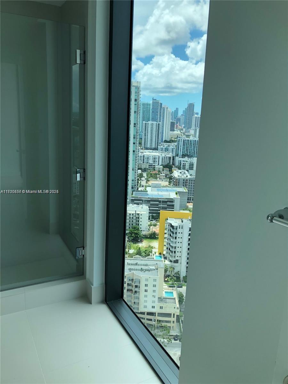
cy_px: 192
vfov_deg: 63.4
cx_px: 144
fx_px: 311
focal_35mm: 28
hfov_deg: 49.7
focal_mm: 4
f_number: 1.8
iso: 20
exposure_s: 1/838
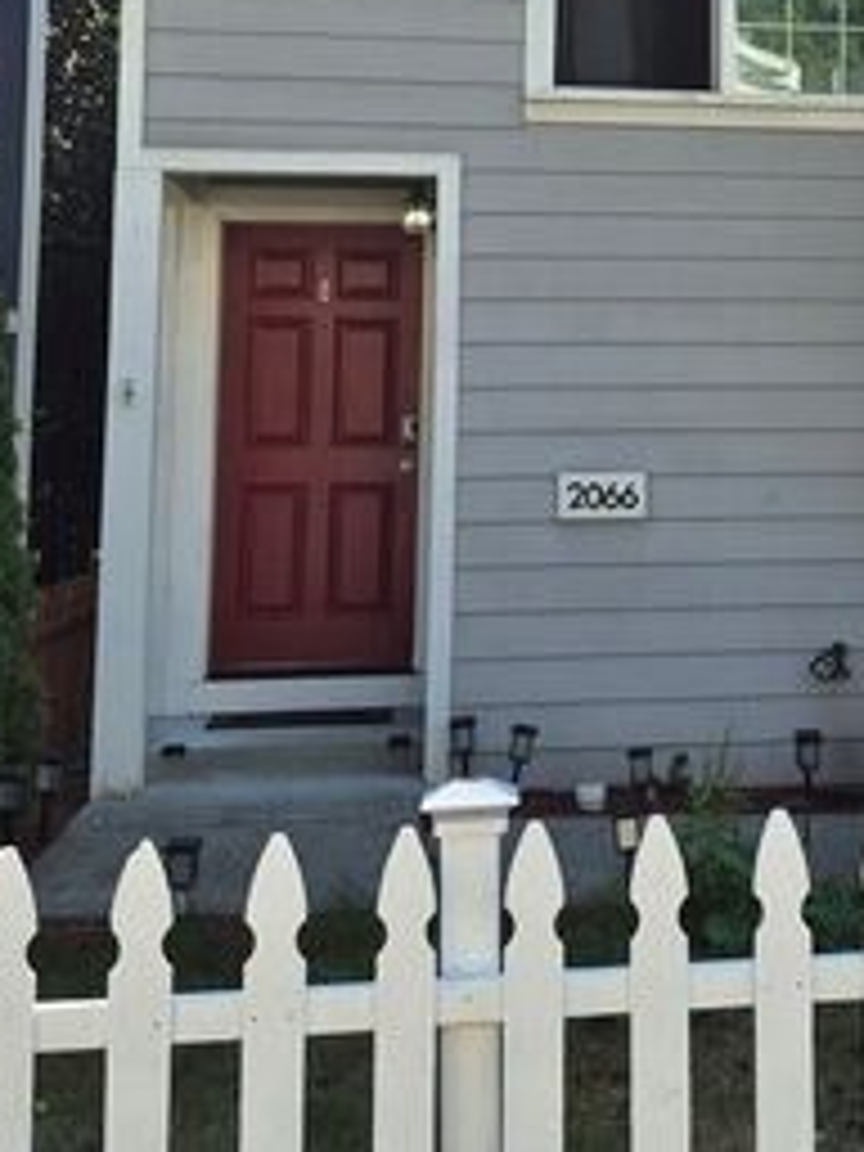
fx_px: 1997
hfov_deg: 23.3
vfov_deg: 31.3
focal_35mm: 60
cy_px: 214
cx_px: 878
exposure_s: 1/1912
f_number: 1.8
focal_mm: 5.4
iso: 25
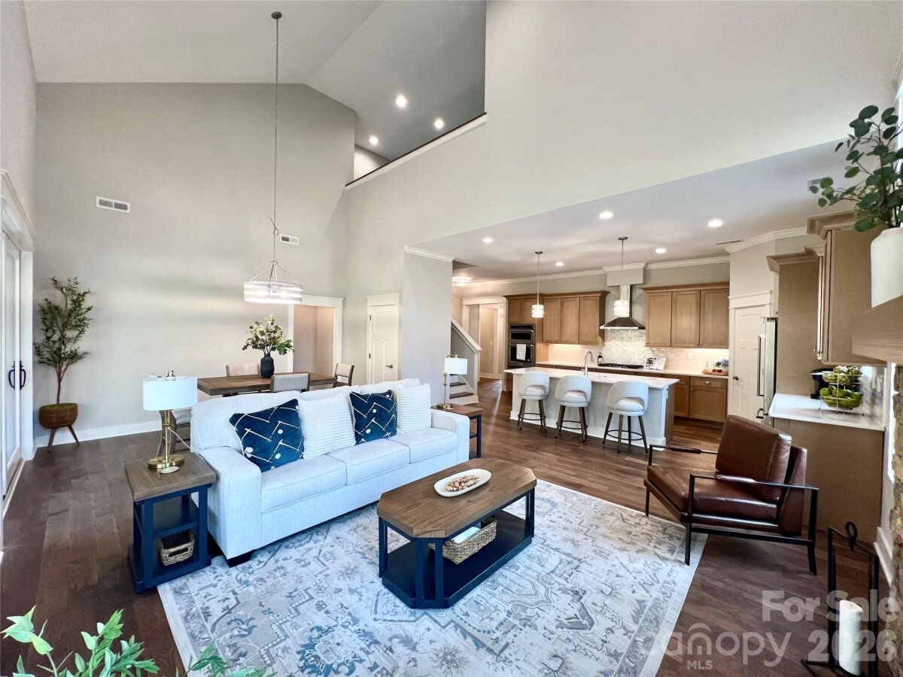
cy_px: 338
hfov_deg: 106.2
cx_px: 452
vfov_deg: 89.9
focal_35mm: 13
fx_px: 339
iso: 160
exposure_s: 1/120
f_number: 1.8
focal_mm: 1.57
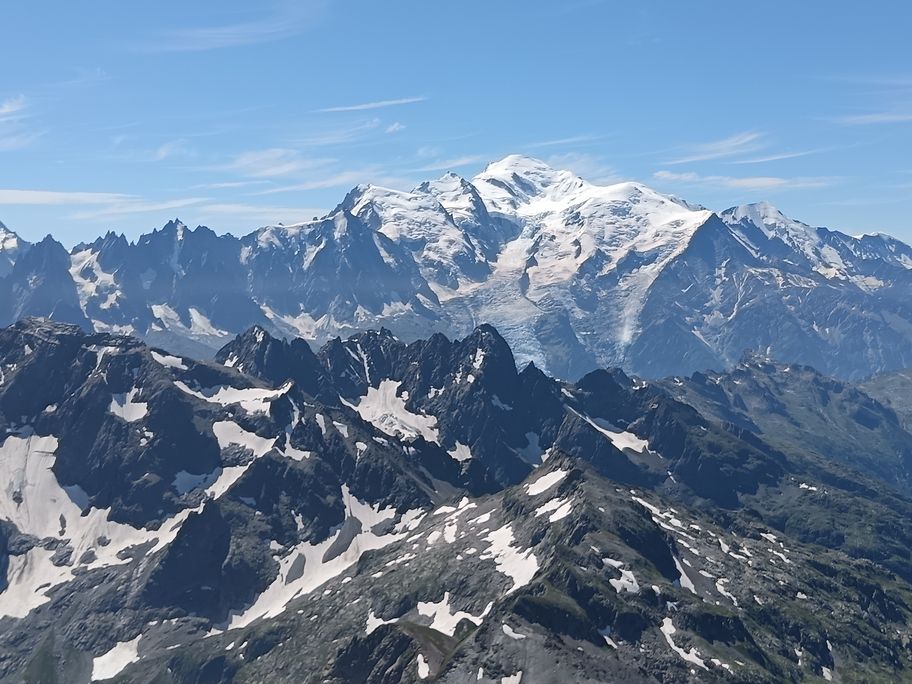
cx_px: 456
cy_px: 342
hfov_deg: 35.5
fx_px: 1423
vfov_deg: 27.0
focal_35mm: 54
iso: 103
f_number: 1.9
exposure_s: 1/1264
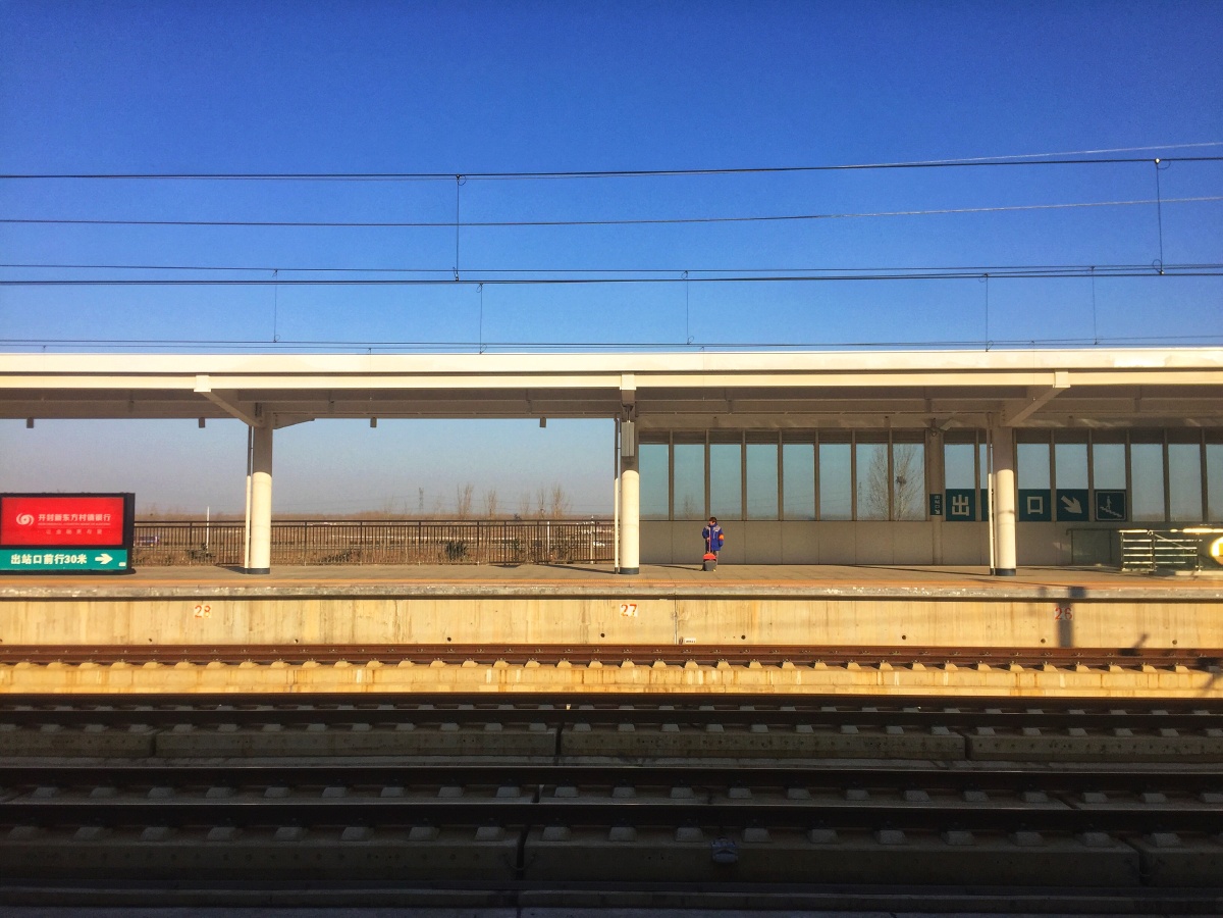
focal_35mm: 29
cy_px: 459
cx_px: 612
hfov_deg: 61.7
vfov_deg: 48.2
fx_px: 1025
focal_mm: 4.15
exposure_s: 1/2326
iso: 32
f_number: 2.2
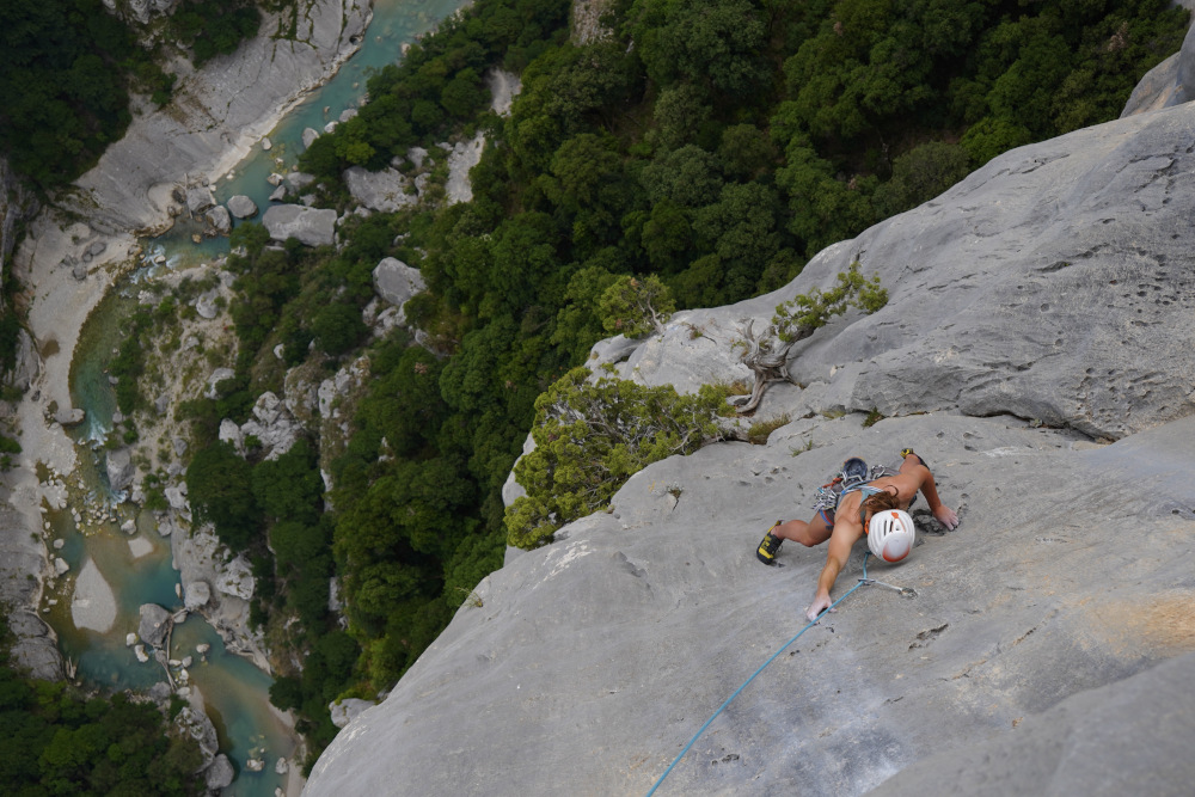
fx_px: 1305
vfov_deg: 34.0
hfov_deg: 49.2
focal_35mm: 39
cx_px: 598
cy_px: 398
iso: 100
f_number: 4
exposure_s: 1/125
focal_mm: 26.2
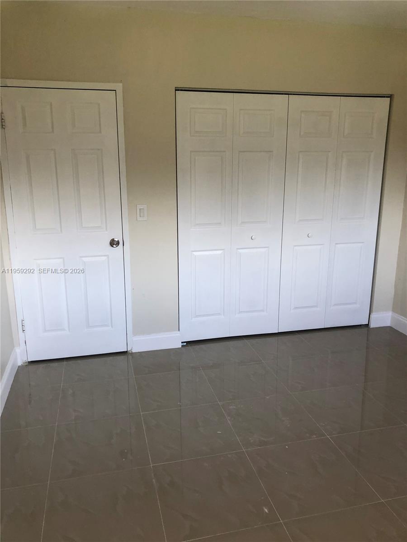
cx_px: 204
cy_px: 271
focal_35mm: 28
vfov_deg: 63.4
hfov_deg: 49.7
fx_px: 439
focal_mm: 4
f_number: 1.8
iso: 25
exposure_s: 1/40
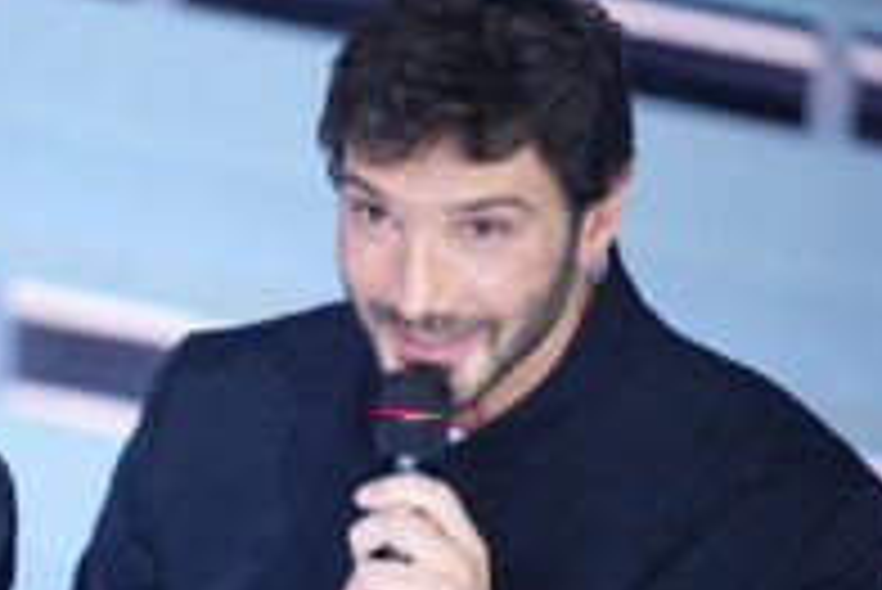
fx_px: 19491
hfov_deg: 2.6
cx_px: 58
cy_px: 547
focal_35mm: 795
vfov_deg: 1.7
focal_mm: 400
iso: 3200
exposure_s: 1/400
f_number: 2.8
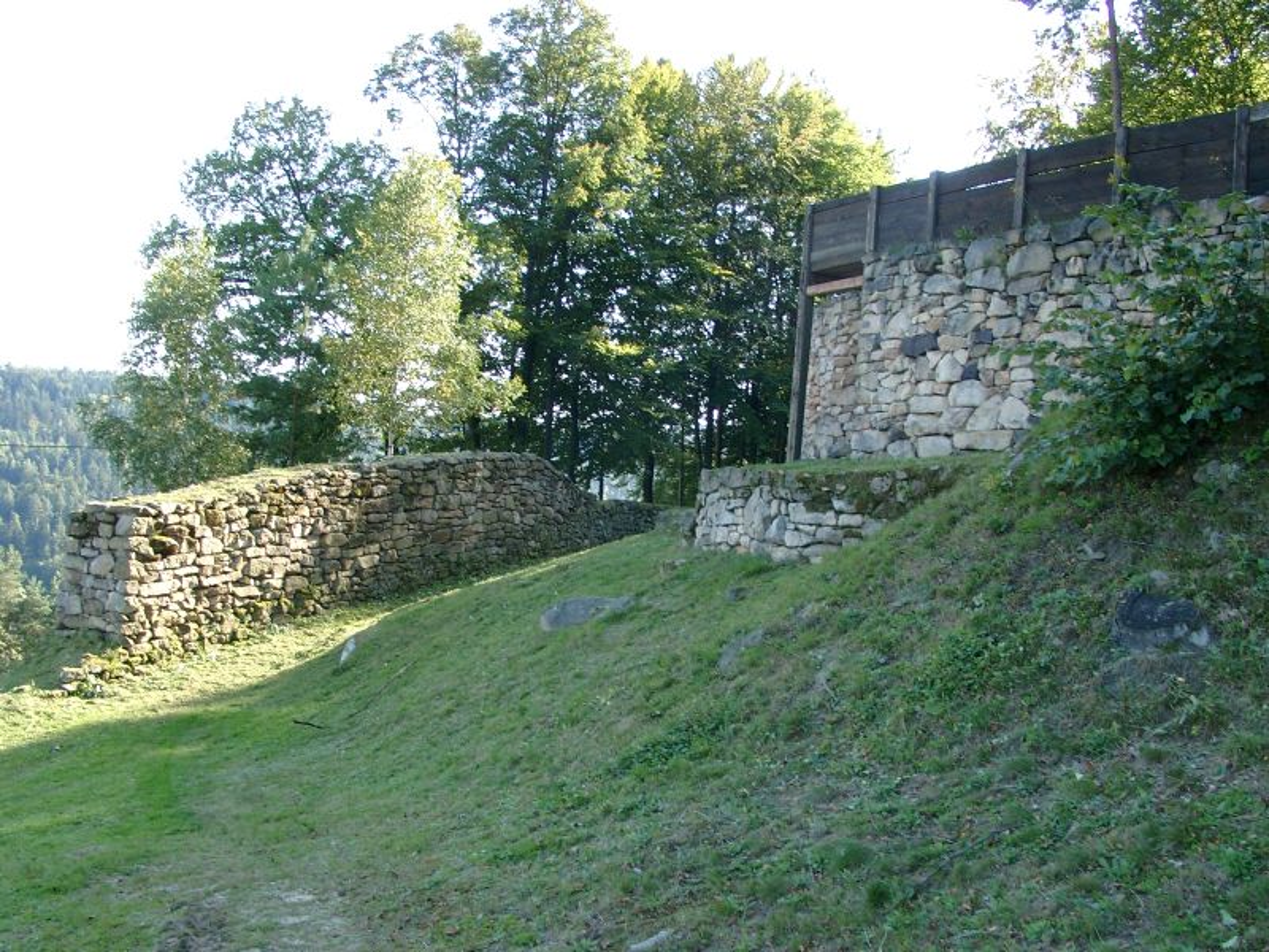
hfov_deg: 54.0
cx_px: 634
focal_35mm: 34
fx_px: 1246
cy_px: 476
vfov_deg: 41.8
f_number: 4
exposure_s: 1/88.1
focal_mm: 7.13
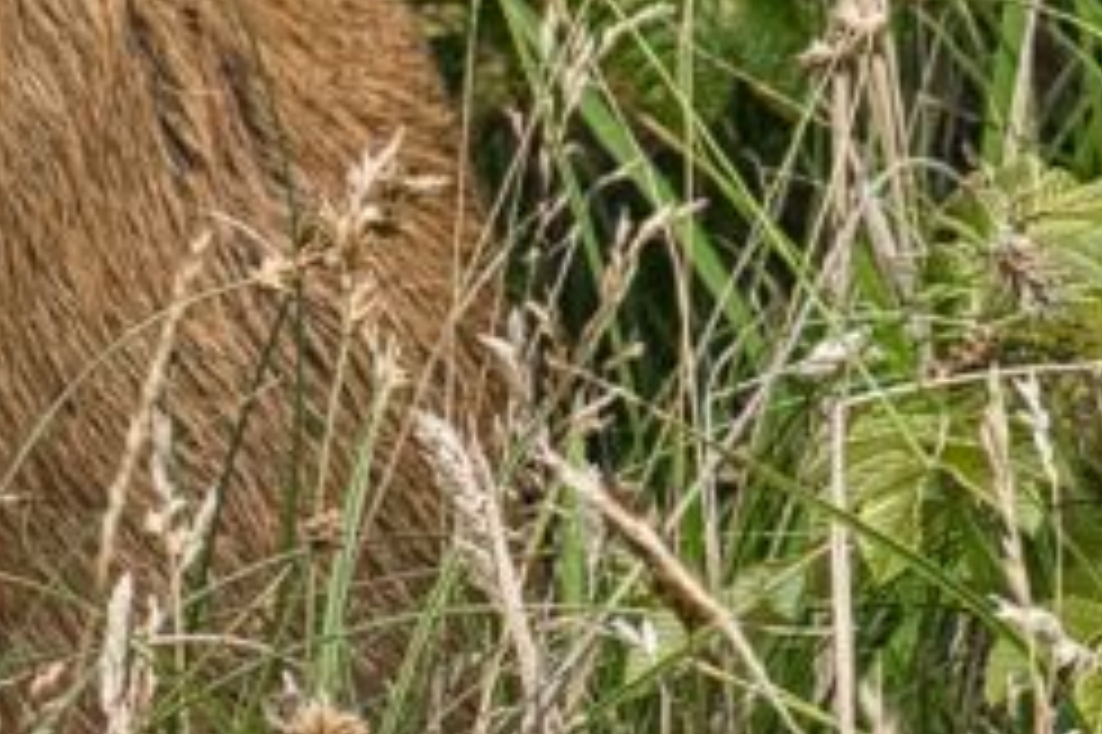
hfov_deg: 1.9
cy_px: -741
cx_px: -27
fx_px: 32425
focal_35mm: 1060
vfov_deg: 1.3
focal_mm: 216
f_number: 11
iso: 640
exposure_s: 1/60
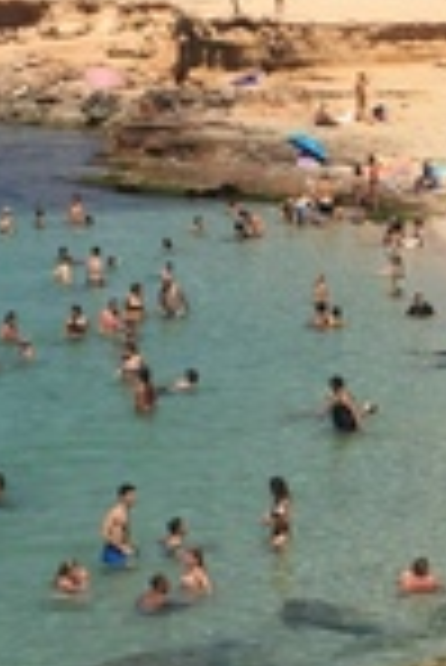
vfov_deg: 15.7
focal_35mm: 130
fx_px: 2410
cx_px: 640
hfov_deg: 10.3
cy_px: 518
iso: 32
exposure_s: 1/3597
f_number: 2.2
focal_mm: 4.15
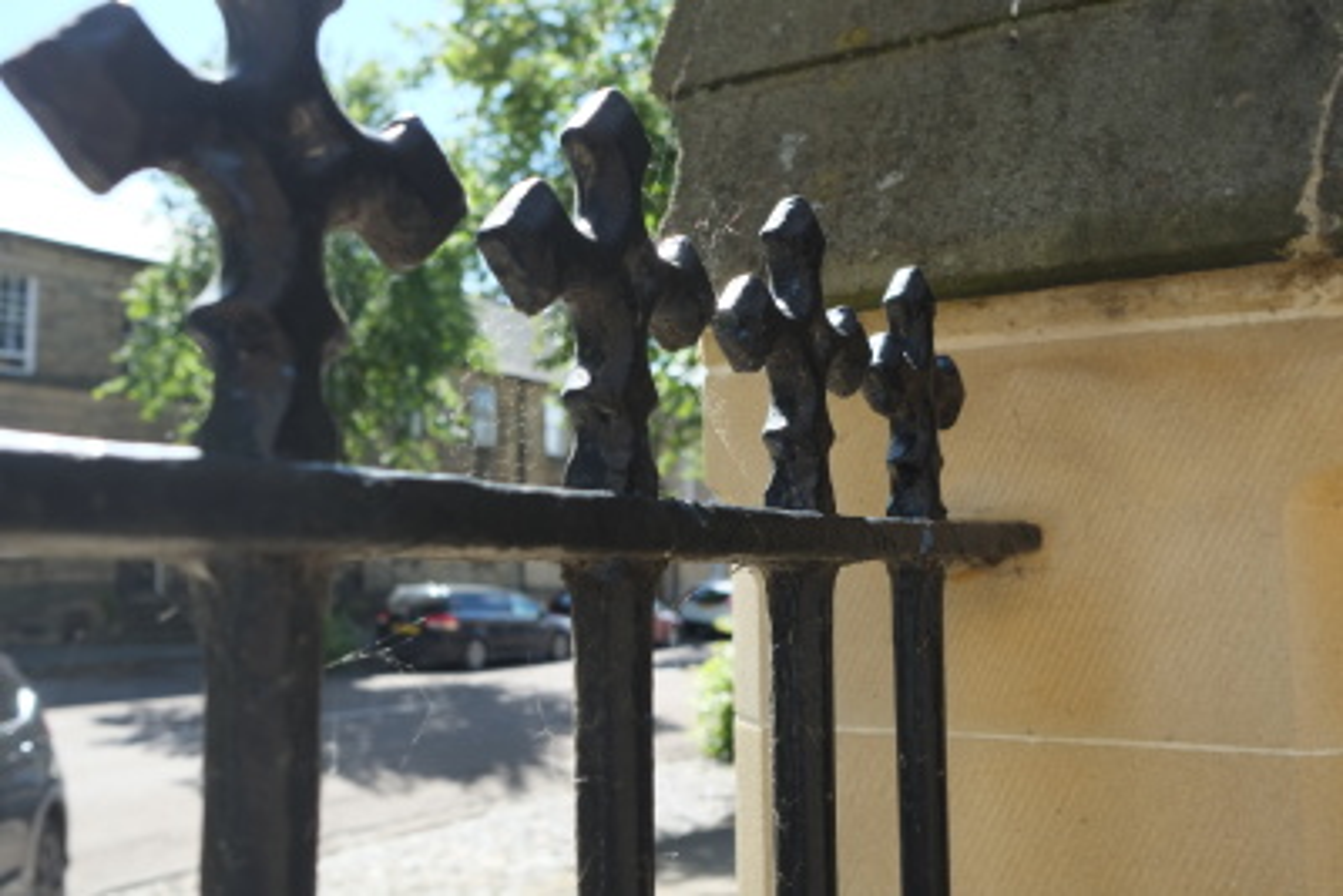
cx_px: 672
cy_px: 448
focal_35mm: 35
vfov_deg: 37.9
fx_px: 1306
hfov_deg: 54.4
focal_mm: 23
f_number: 5.6
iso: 400
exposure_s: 1/320
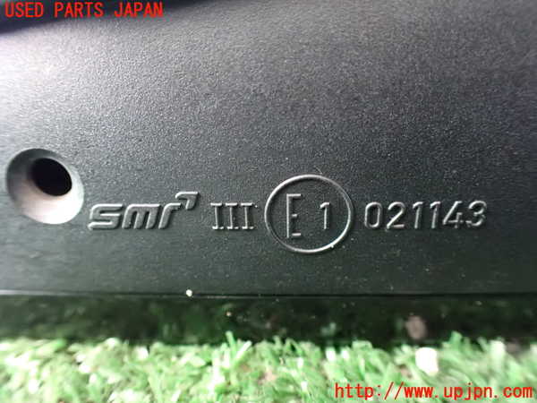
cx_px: 268
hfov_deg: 60.0
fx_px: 465
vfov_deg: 46.8
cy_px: 202
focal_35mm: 30
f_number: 2.3
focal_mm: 5.4
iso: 1600
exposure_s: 1/20
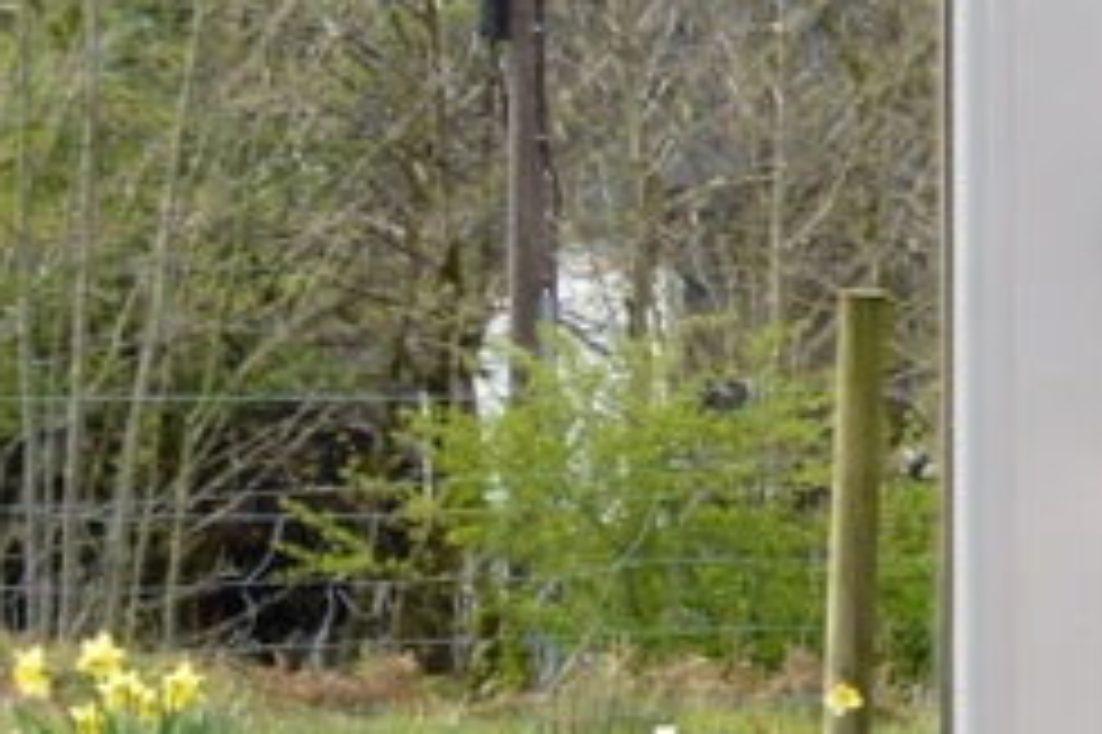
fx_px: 7923
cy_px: 851
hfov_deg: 7.2
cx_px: 3054
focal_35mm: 259
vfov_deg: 5.3
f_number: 4.5
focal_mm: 22
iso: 100
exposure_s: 1/125
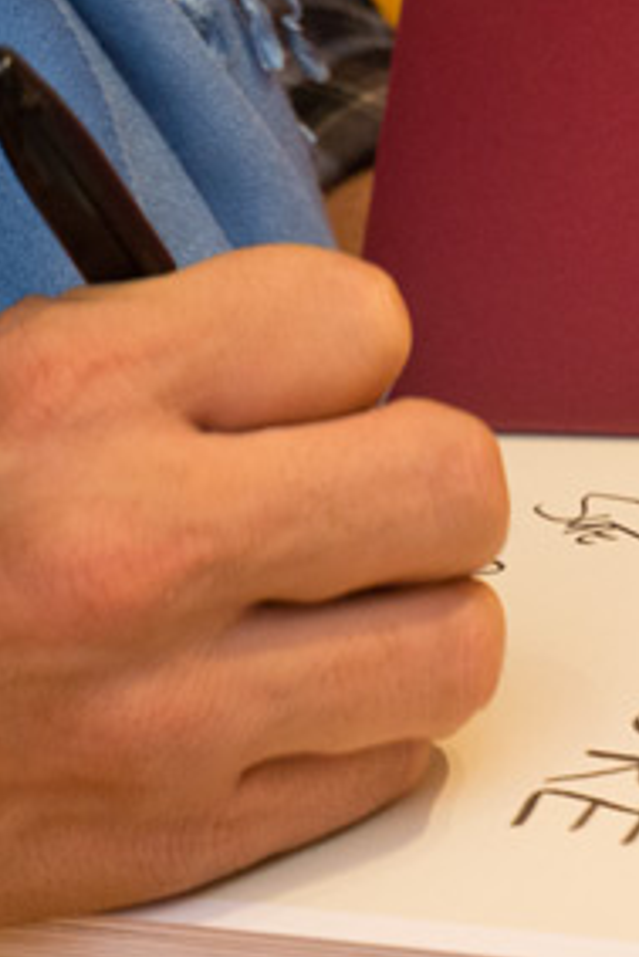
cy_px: 587
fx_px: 4494
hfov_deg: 8.1
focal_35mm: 169
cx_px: 301
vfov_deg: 12.1
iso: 1600
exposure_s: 1/60
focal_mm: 55
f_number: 5.6
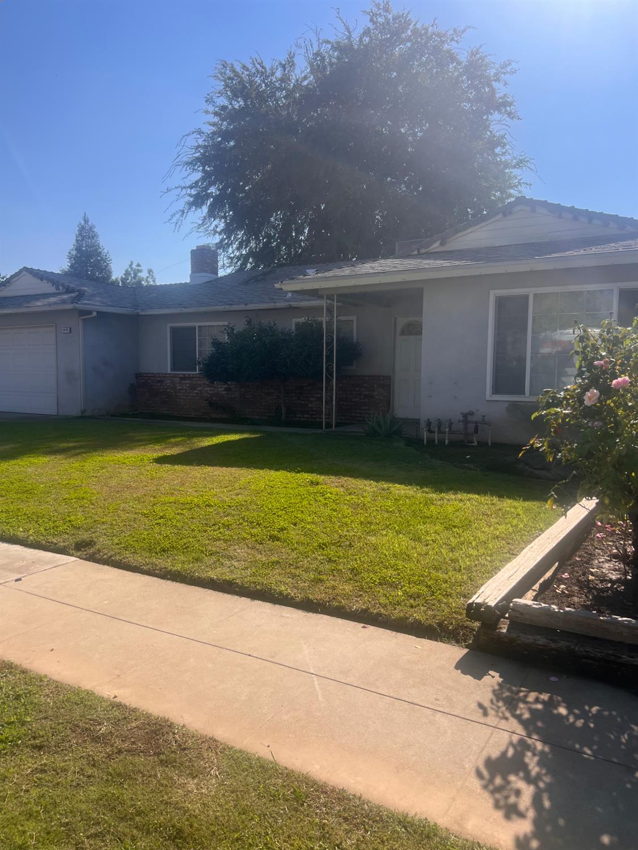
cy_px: 425
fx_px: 639
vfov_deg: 67.3
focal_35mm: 26
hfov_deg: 53.1
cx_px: 319
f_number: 1.5
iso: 50
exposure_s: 1/4274
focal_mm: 5.7
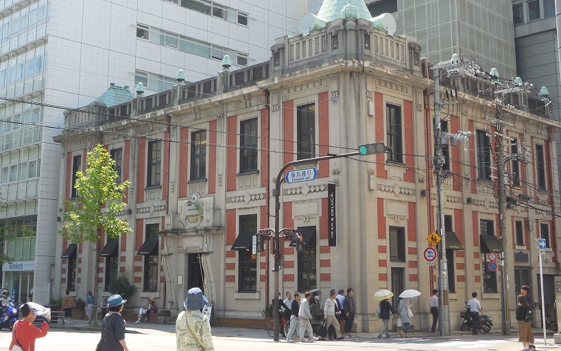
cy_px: 141
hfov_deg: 36.9
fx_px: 841
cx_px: 274
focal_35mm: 55
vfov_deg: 23.5
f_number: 3.8
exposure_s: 1/400
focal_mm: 8.2
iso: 125
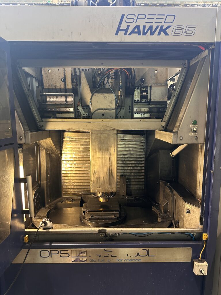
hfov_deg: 56.8
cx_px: 110
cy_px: 148
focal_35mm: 24
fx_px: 204
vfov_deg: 71.6
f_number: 1.78
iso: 250
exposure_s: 1/50
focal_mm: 6.86
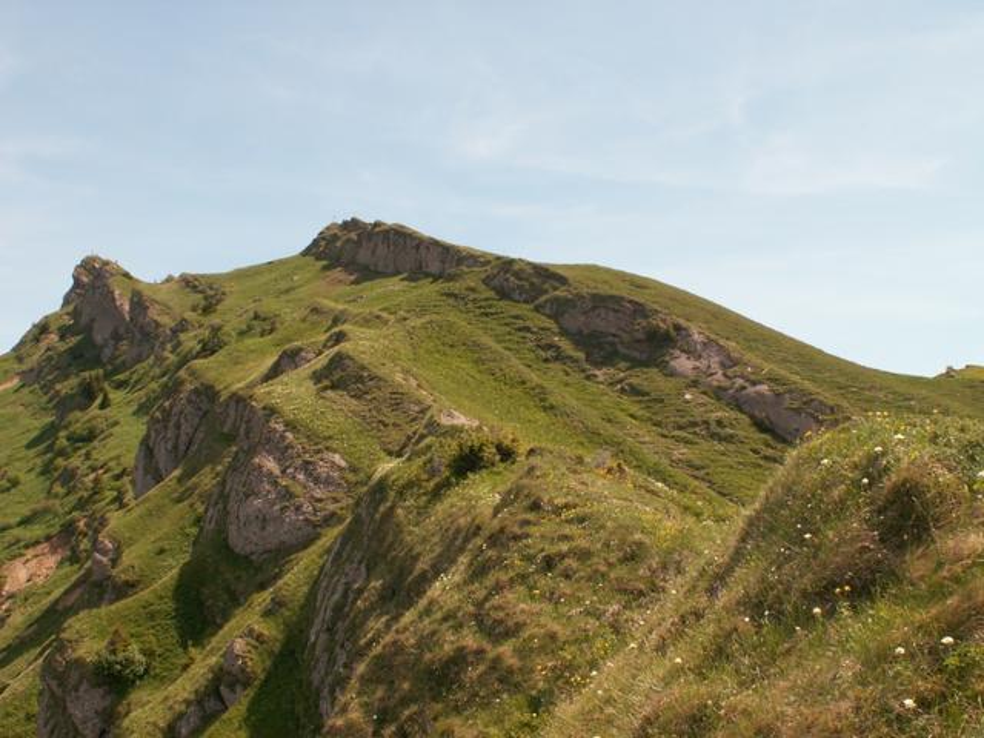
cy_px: 369
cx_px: 492
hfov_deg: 39.7
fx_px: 1364
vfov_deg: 30.3
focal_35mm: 48
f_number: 6.3
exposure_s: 1/160
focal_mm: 8.01
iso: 50
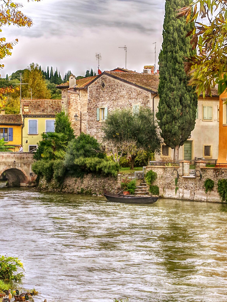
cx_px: 106
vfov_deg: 23.0
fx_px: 743
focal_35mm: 85
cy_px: 171
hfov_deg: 17.4
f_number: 8
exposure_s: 1/320
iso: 800
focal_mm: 38.13
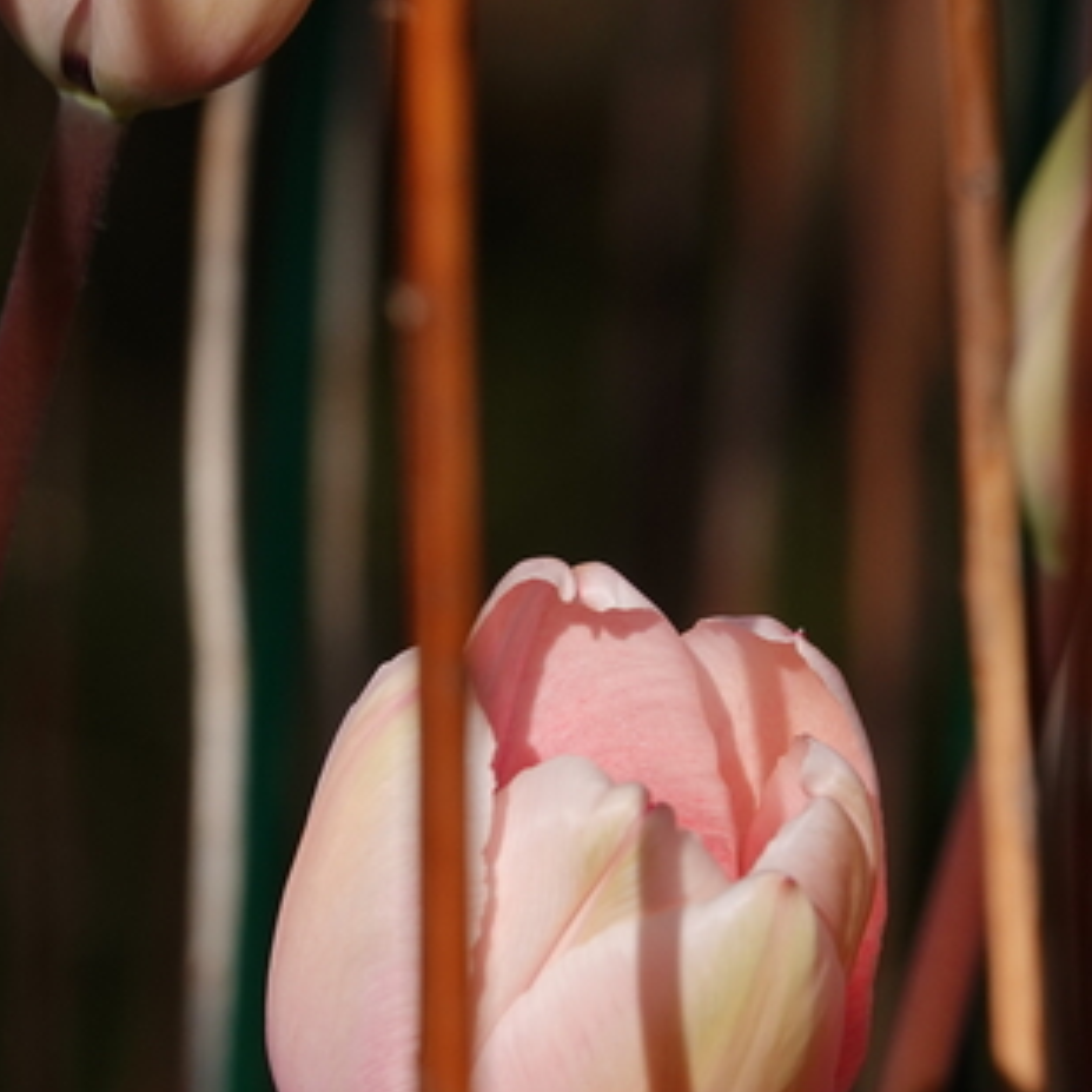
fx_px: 35655
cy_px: 580
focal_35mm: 999
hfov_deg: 1.8
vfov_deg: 1.8
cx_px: 633
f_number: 4
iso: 100
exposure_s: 1/1250
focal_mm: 192.73
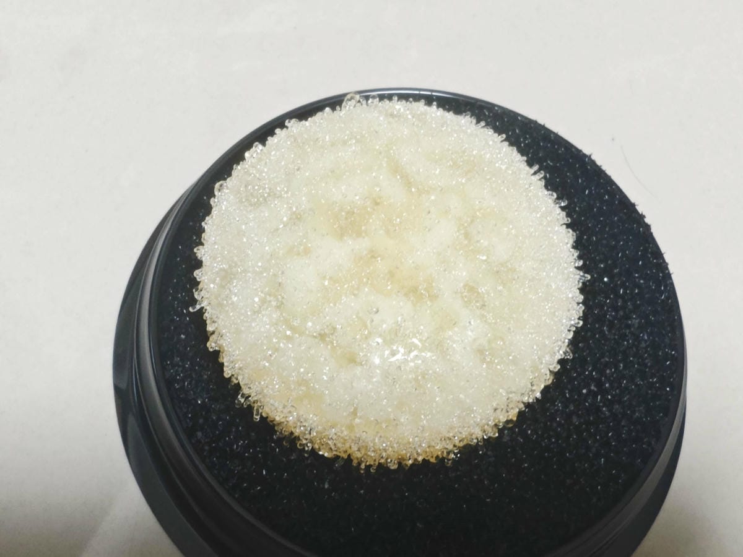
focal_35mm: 39
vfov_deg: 36.8
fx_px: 837
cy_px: 278
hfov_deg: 47.9
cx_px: 372
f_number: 1.8
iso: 160
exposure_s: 1/30
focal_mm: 2.03
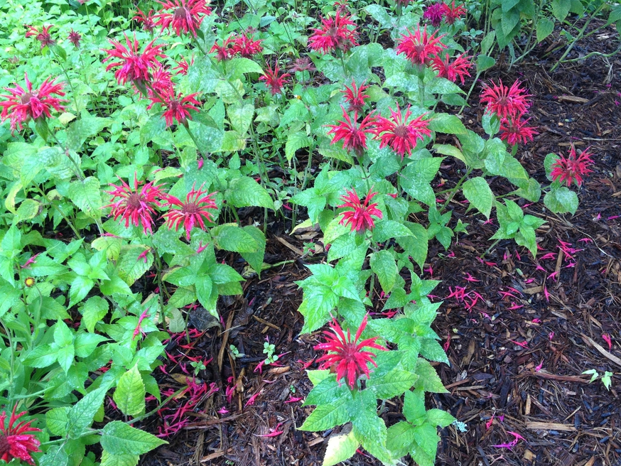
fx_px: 736
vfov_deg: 35.1
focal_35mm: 41
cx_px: 341
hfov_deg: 45.7
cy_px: 222
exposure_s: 1/120
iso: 64
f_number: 2.4
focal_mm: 4.28
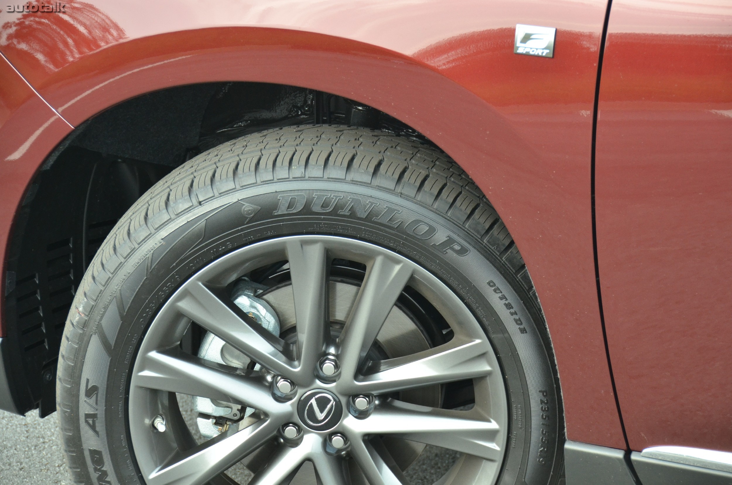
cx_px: 366
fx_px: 2496
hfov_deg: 16.7
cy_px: 242
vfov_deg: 11.1
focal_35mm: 123
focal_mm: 82
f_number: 5
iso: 1100
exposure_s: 1/500
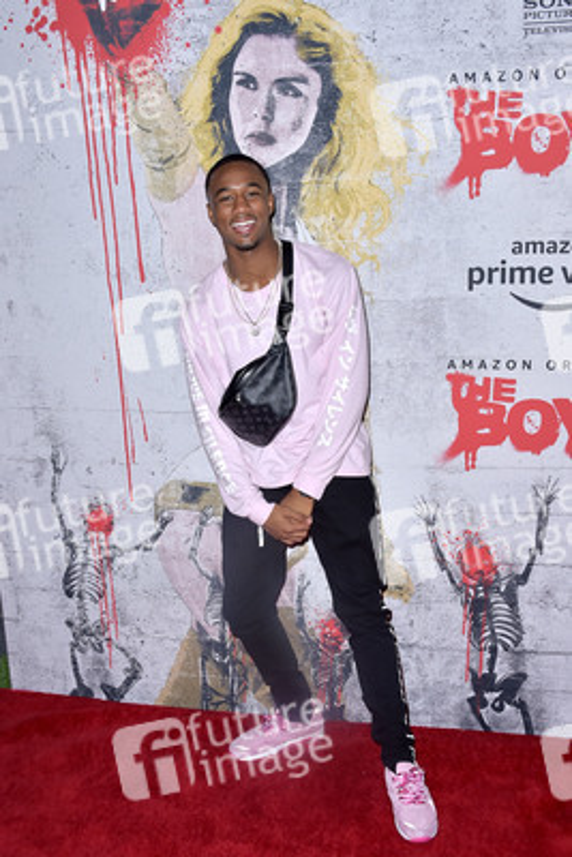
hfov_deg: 38.9
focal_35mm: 34
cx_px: 286
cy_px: 428
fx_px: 810
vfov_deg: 55.8
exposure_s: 1/250
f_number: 7.1
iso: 320
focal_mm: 34
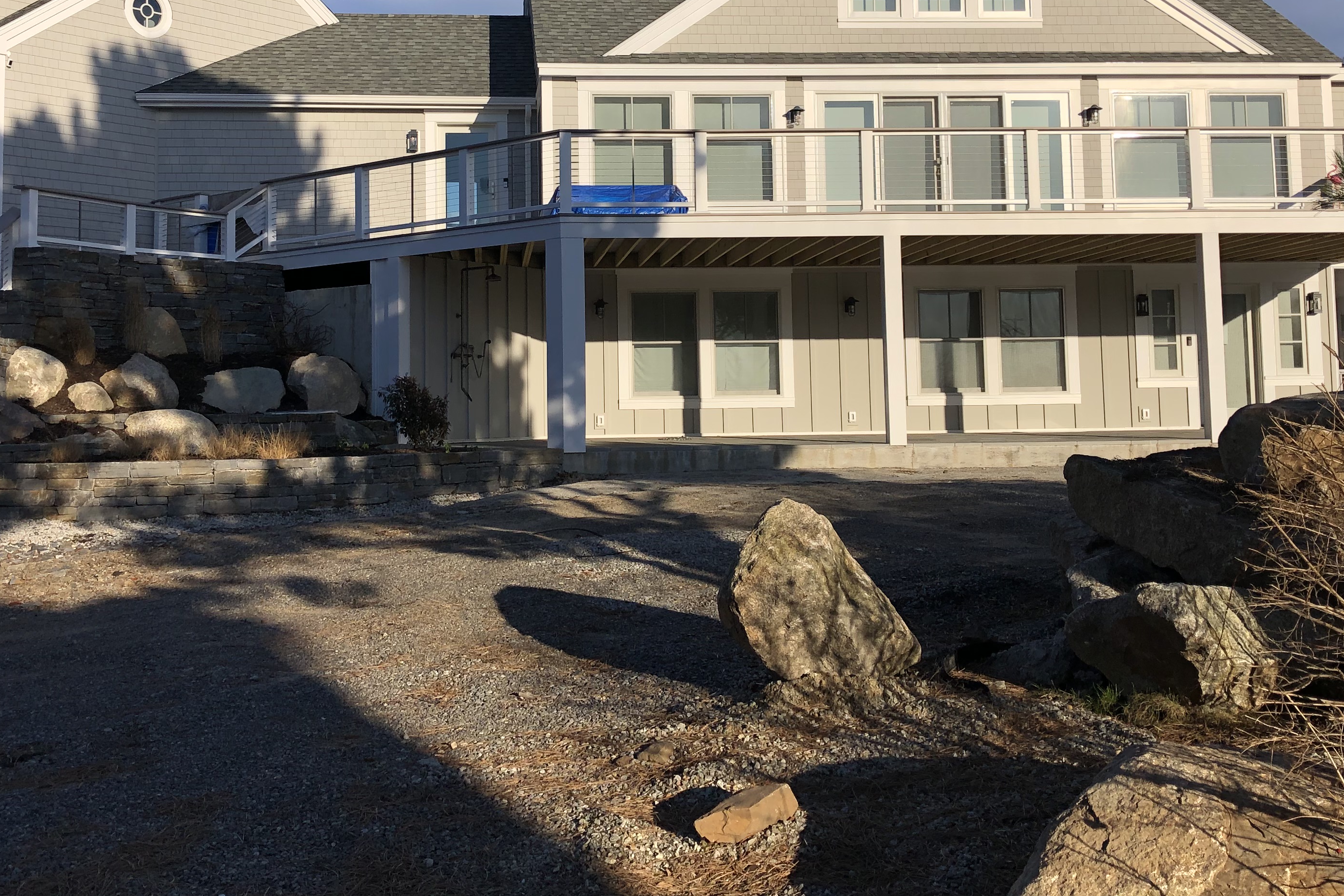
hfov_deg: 46.4
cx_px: 620
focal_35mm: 42
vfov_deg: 31.6
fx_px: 1568
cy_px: 290
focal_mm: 3.99
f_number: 1.8
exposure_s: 1/2525
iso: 20
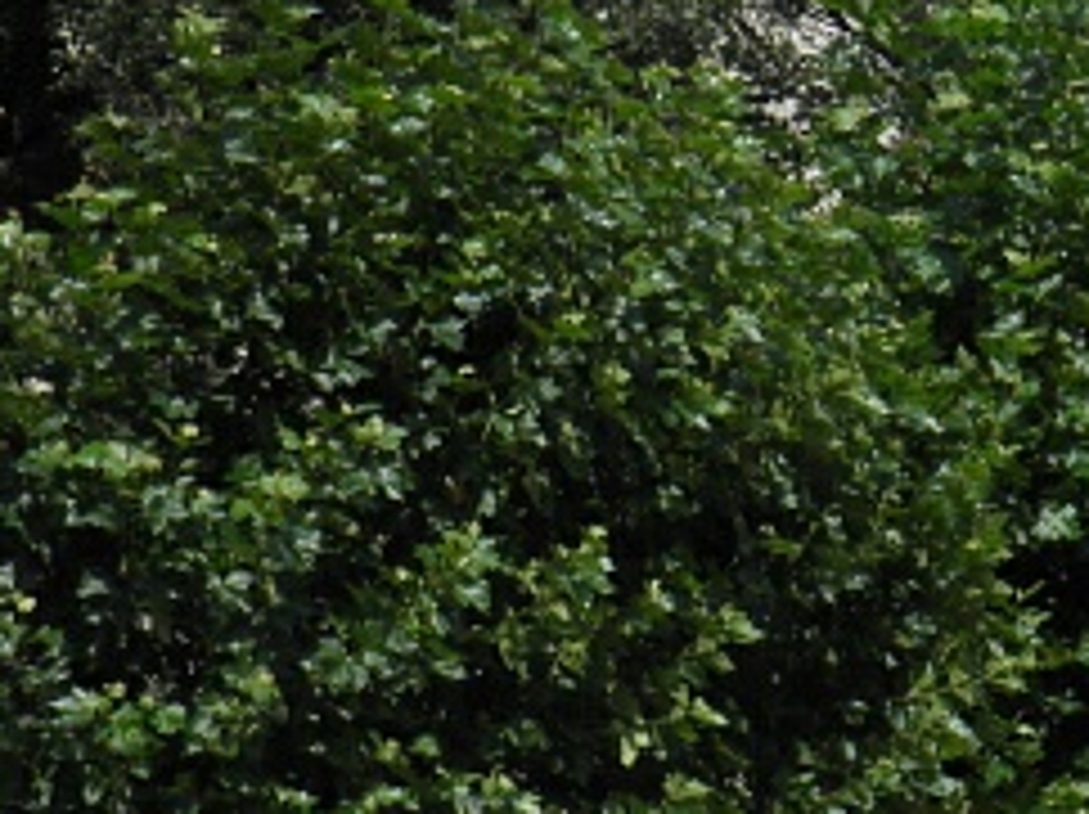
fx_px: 6443
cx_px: 1570
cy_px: 751
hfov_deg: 9.4
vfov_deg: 7.2
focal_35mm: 205
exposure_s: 1/320
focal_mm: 11.2
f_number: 6
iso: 50
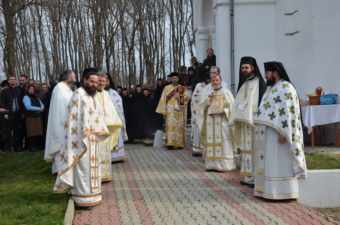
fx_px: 537
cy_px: 112
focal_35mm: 57
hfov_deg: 35.1
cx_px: 170
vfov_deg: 23.7
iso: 160
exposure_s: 1/250
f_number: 8
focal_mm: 38
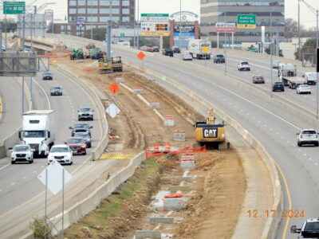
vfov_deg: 5.0
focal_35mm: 300
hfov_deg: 6.6
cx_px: 160
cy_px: 120
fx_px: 2765
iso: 80
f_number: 6.3
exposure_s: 1/160
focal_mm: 53.5
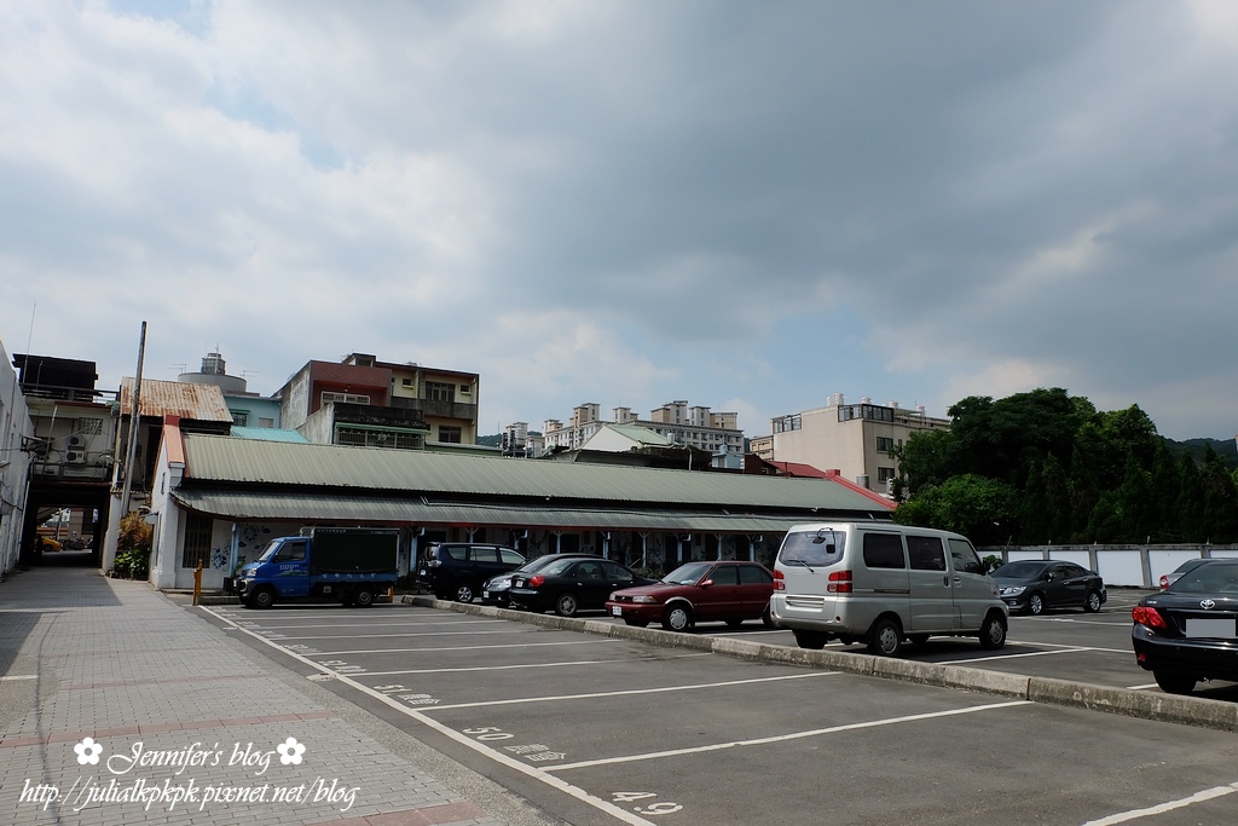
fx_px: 825
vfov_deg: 53.1
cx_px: 619
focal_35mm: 24
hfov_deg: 73.7
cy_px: 413
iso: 400
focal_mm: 16
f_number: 16
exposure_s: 1/350
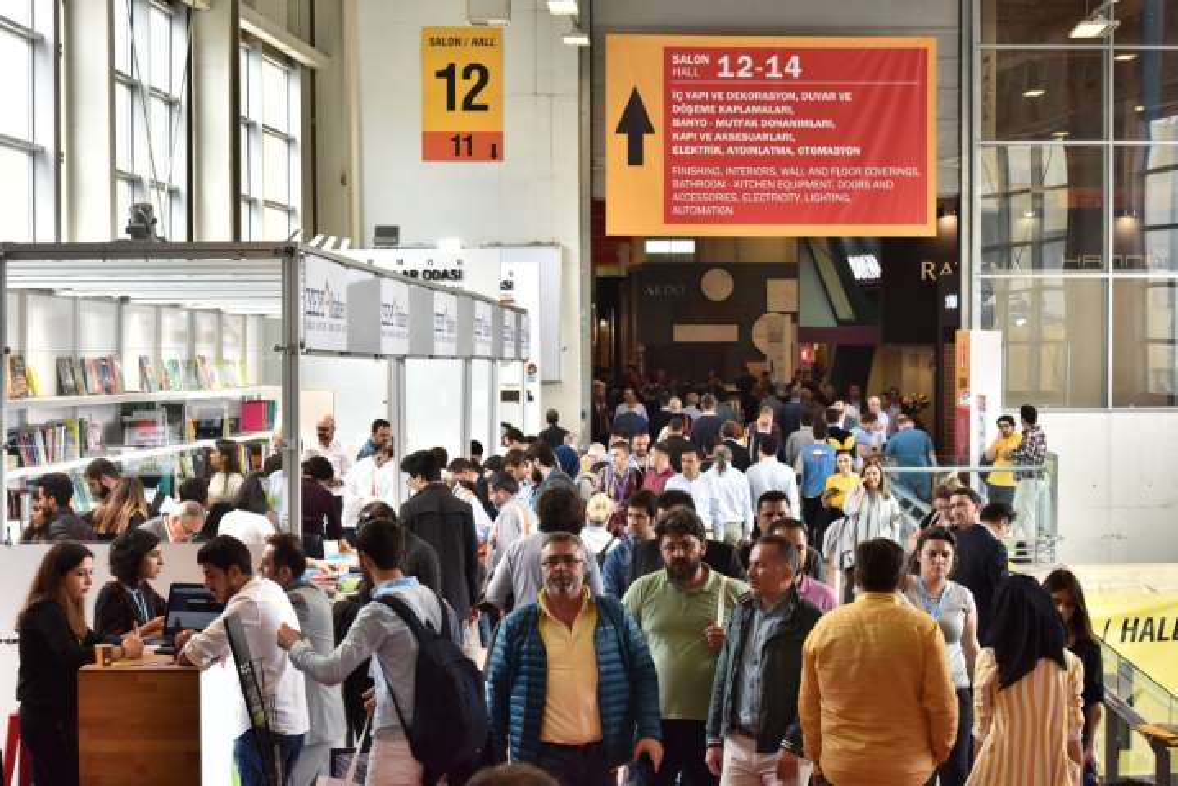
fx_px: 2619
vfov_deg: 17.1
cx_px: 589
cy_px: 393
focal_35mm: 80
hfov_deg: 25.4
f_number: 10
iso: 1000
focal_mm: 80
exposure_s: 1/160
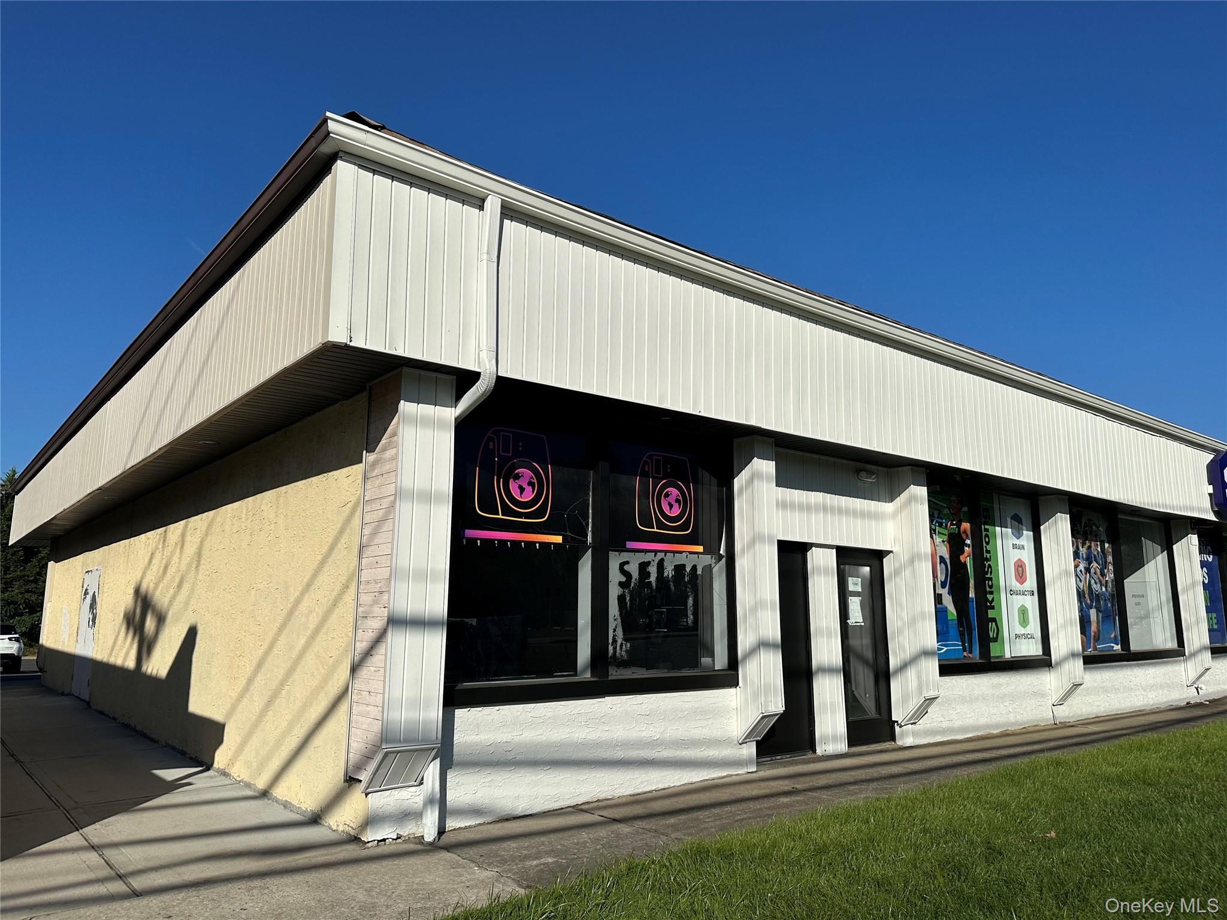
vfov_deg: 56.8
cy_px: 460
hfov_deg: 71.6
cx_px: 614
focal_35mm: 24
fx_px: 851
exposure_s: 1/12048
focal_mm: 6.86
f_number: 1.78
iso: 80
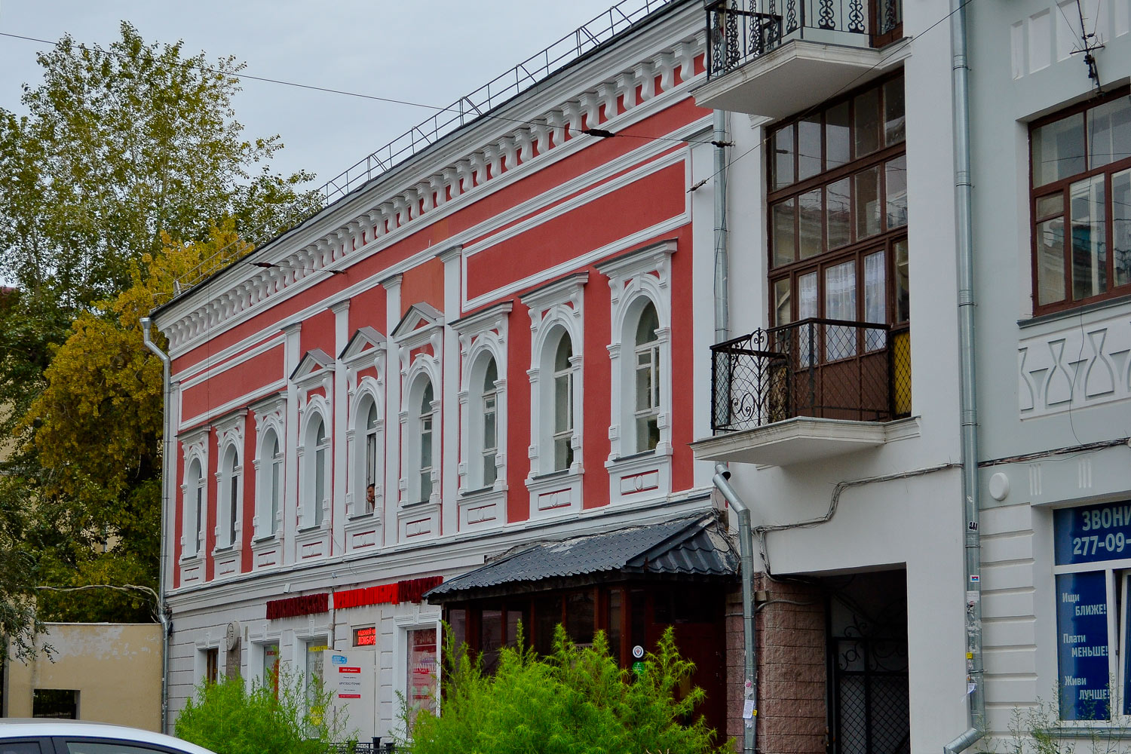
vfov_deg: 22.6
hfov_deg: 33.4
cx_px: 566
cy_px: 377
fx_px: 1885
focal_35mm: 60
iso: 200
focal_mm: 40
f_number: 5.6
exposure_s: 1/320
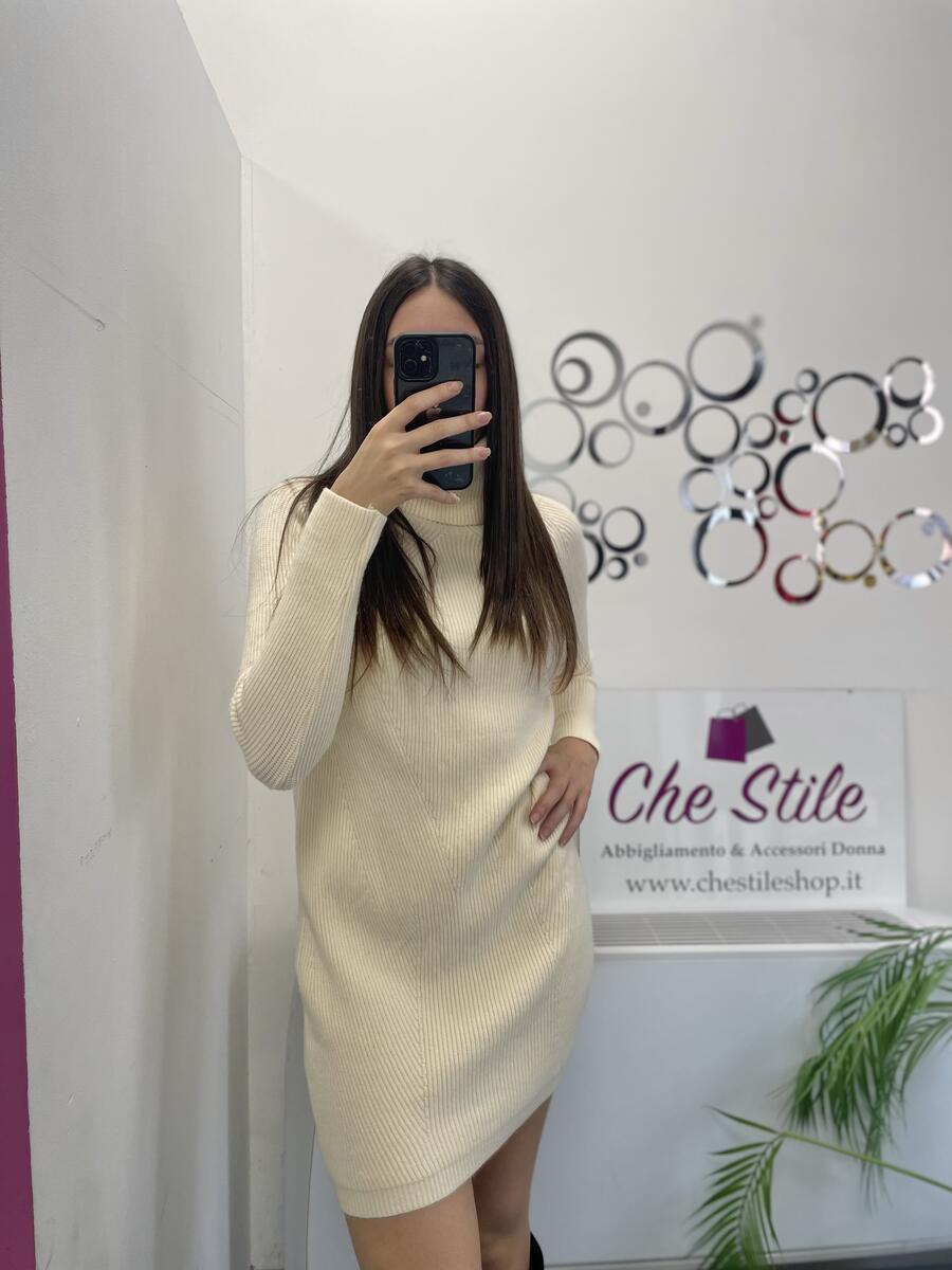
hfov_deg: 53.1
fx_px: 953
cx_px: 476
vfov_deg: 67.3
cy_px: 635
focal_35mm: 26
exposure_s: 1/100
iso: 50
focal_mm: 4.2
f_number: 1.6
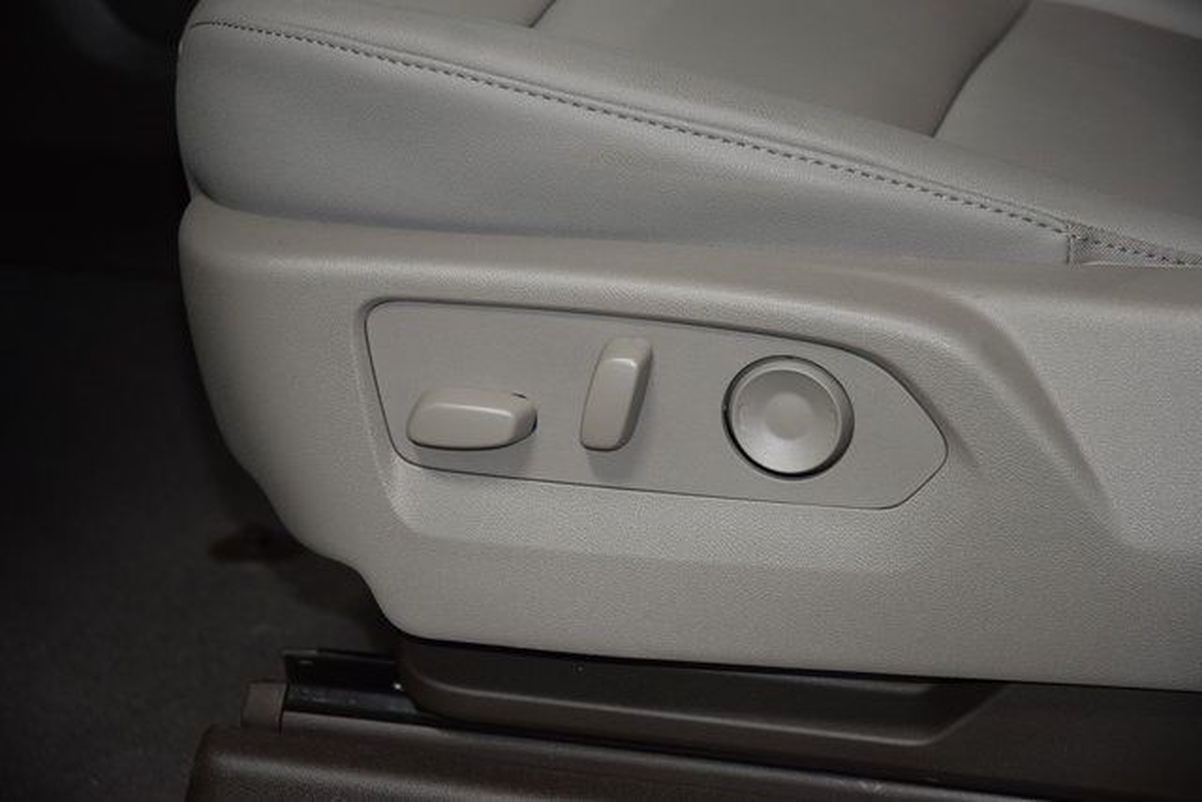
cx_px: 601
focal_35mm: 105
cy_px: 401
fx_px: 3506
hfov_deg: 19.5
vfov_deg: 13.0
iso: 1100
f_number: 4.5
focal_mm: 70
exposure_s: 1/60
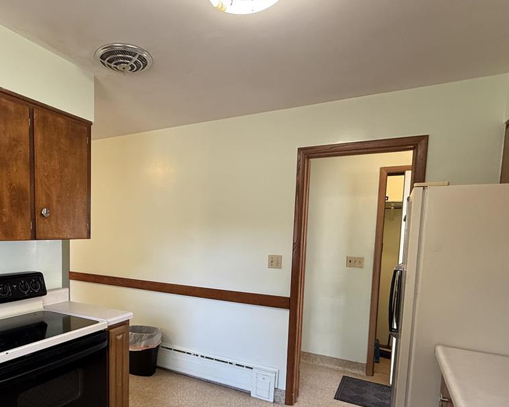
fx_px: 346
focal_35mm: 23
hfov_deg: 70.9
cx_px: 177
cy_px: 258
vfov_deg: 60.0
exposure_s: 1/60
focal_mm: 2.22
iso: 200
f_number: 2.2
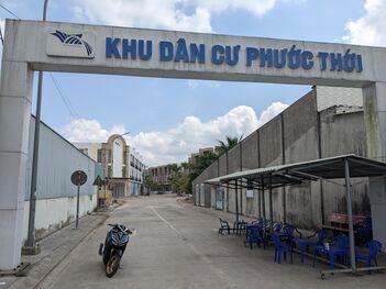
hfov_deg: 65.3
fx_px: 301
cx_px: 193
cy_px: 144
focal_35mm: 27
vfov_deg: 51.3
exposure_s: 1/4695
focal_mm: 4.38
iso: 62
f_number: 1.73
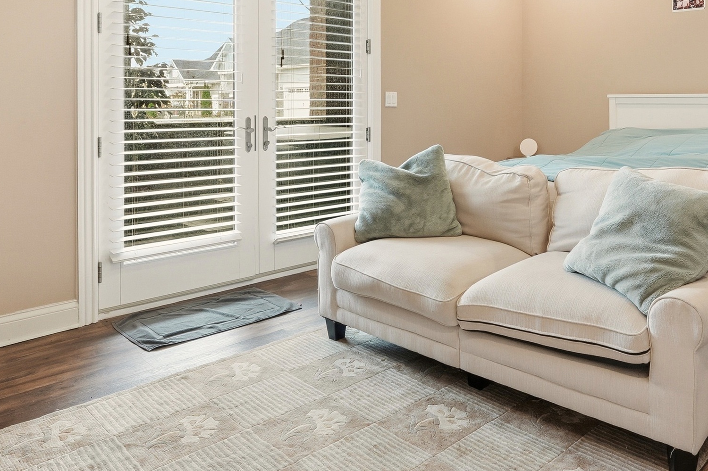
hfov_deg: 60.9
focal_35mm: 30
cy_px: 99
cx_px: 455
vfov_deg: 41.8
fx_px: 590
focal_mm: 10
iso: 400
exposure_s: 1/80
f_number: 9
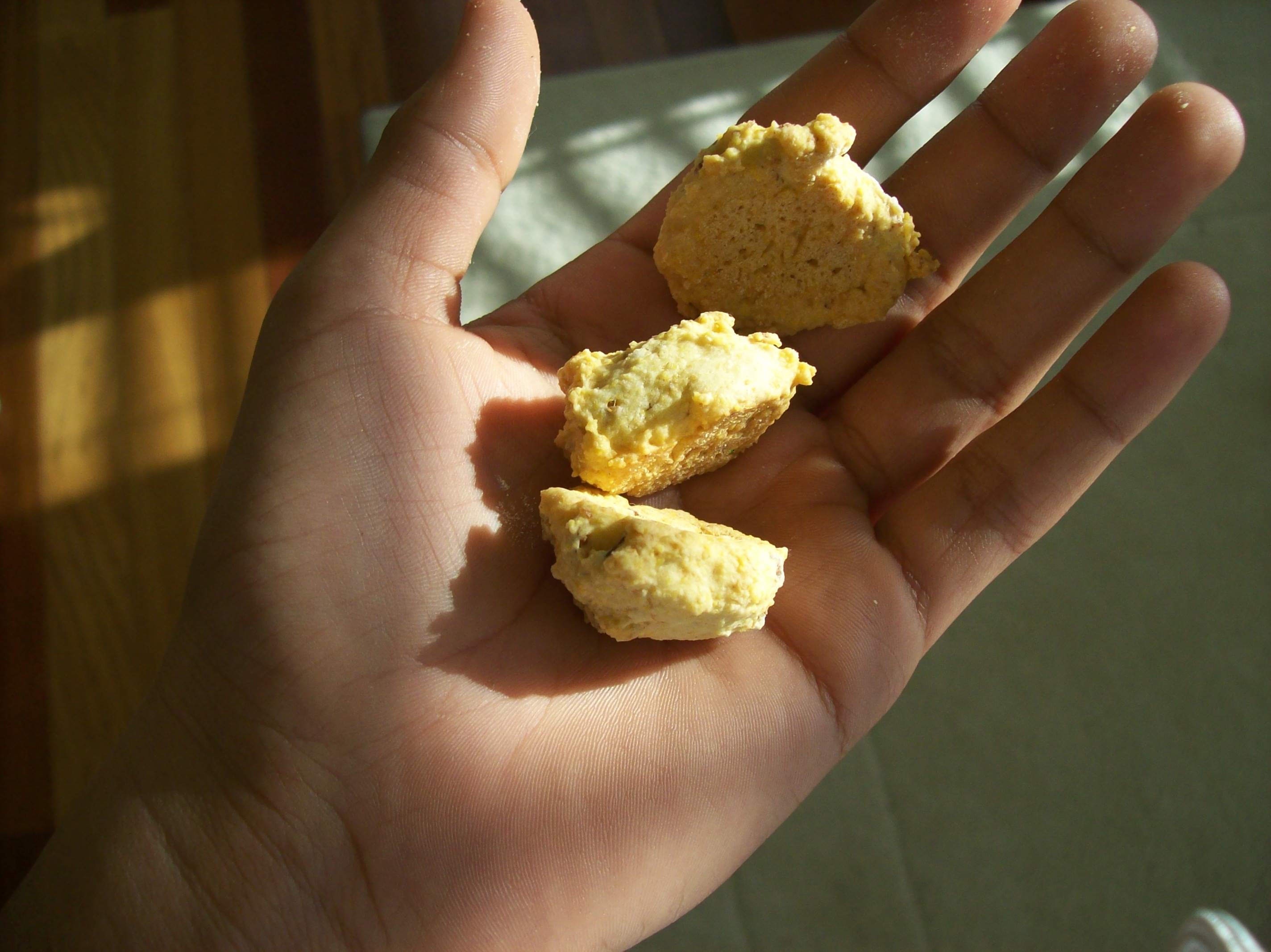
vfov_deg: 39.6
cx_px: 636
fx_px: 1321
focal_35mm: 36
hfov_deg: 51.4
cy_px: 476
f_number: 2.7
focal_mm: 6
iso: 80
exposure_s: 1/226
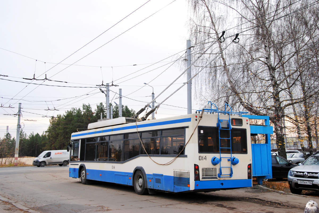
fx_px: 373
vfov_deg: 32.0
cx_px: 160
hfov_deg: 46.4
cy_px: 106
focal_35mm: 42
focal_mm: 28
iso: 100
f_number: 6.3
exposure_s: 1/160
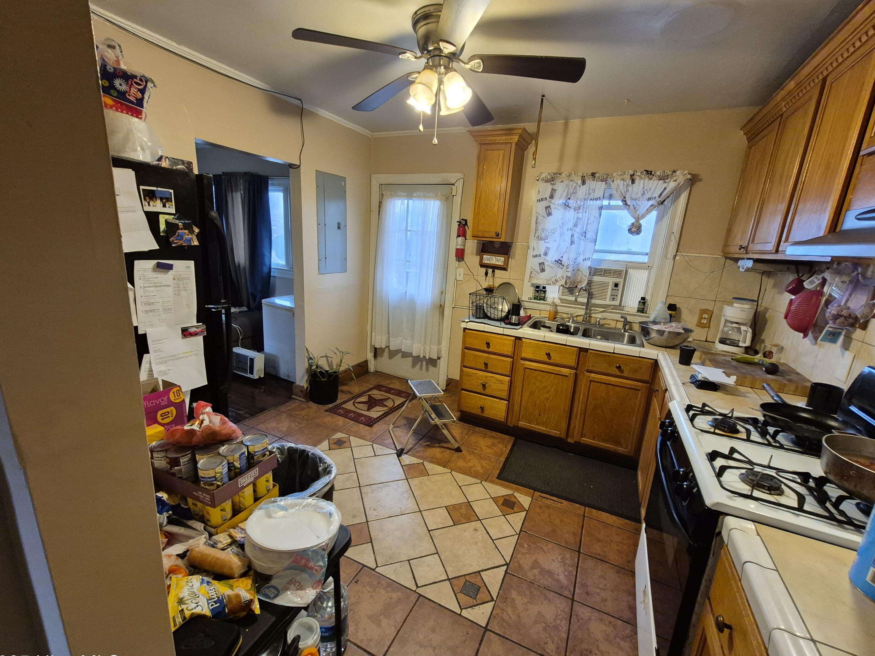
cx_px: 441
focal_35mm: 14
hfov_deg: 102.1
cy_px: 342
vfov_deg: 85.6
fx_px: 354
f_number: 2.2
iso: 320
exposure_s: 1/60
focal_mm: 1.74
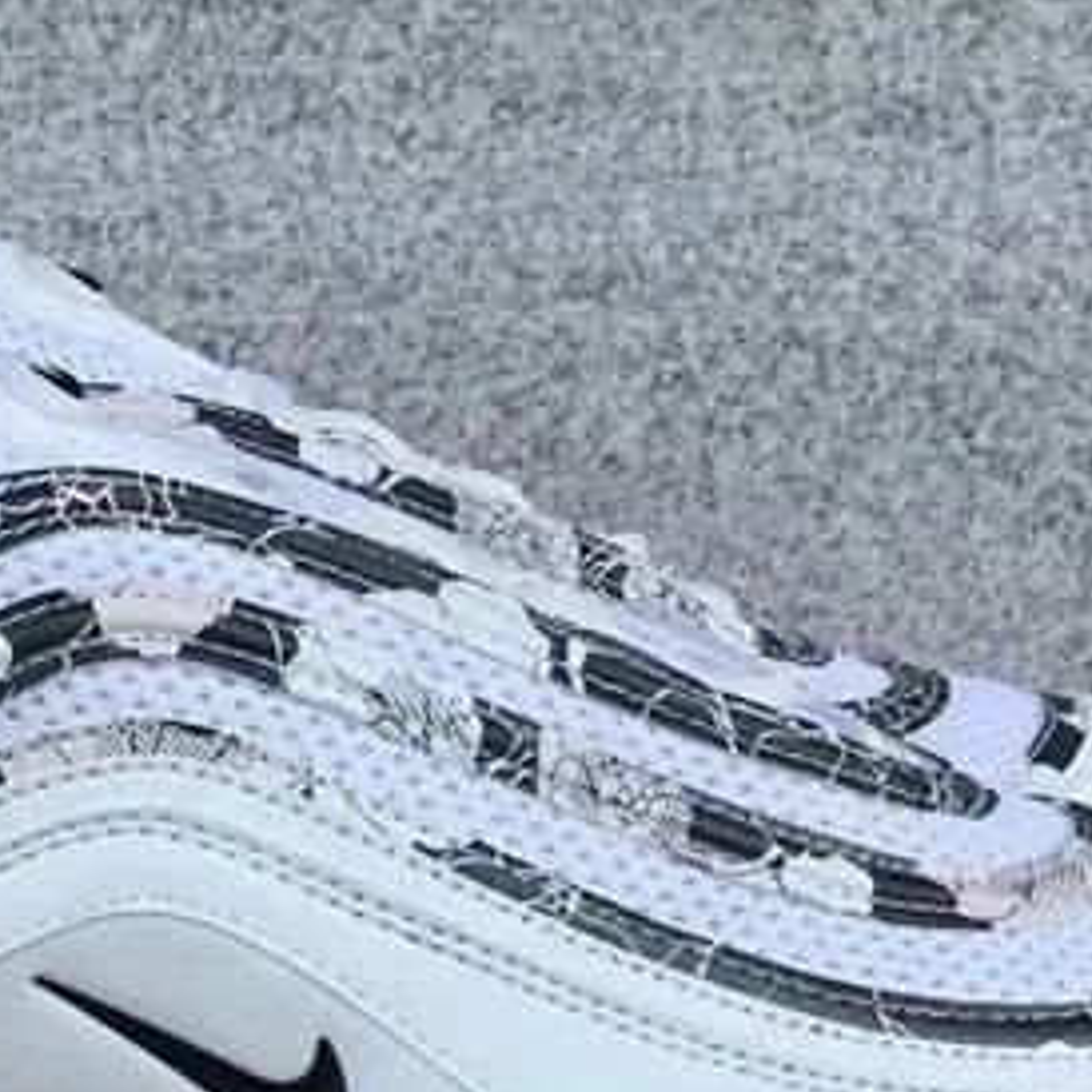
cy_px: 1146
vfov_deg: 18.7
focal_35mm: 90
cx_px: 211
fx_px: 3212
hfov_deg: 19.1
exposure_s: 1/468
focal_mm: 3.3
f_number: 2.4
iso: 25
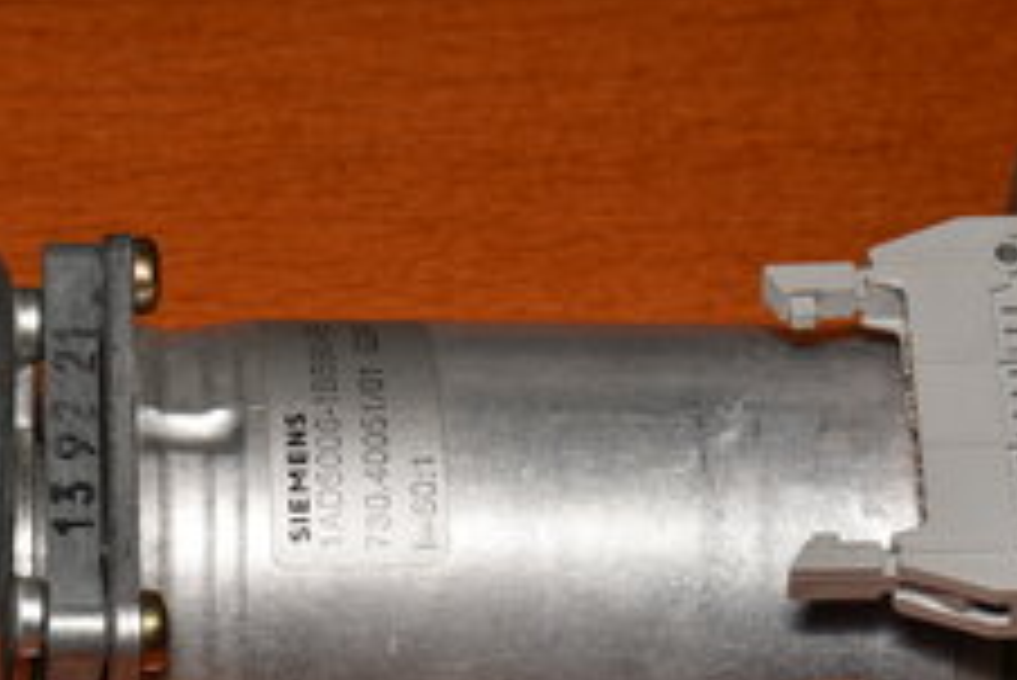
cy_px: 493
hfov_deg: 11.0
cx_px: 310
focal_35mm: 186
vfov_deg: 7.4
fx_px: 5258
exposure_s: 1/60
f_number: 18
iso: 100
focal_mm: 105
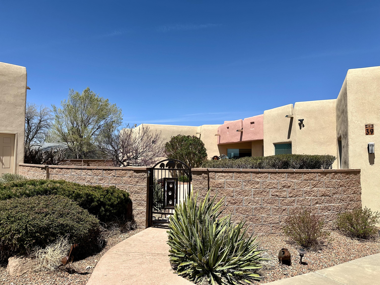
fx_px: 263
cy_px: 142
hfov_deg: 71.6
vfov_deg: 56.8
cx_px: 190
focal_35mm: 24
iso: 80
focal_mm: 6.86
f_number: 1.78
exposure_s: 1/5525
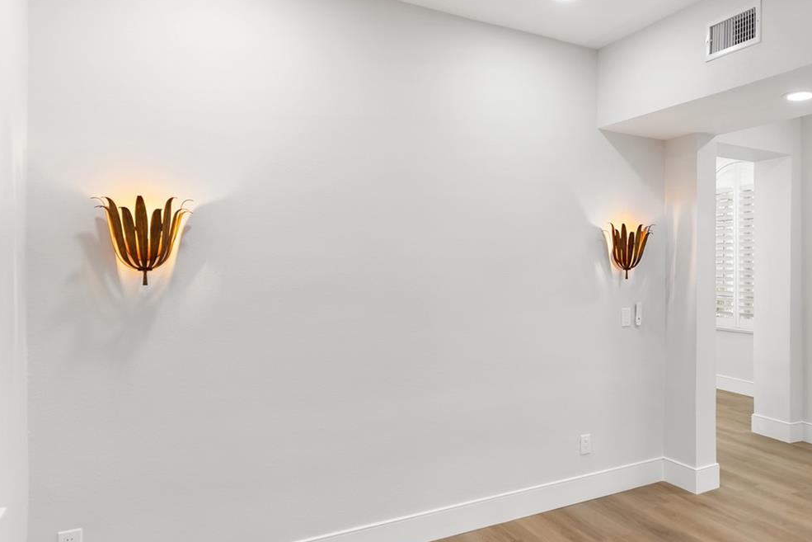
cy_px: 276
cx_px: 608
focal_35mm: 26
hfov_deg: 65.2
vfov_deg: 49.6
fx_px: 586
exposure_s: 1/15
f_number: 2.8
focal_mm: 16
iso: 160
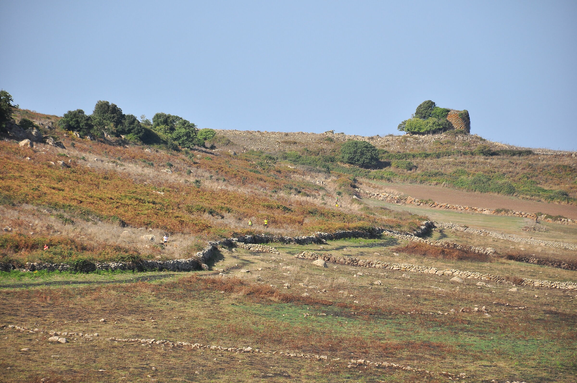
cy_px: 192
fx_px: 3362
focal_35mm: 210
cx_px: 288
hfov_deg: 9.8
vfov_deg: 6.5
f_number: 6.3
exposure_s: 1/800
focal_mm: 140
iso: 200
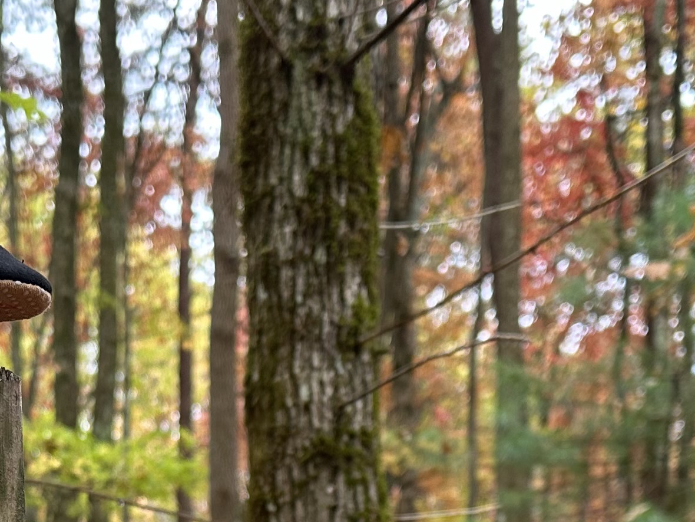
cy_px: 718
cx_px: 207
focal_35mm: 82
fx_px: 1646
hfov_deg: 23.7
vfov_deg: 16.8
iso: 100
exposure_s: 1/121
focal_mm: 6.86
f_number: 1.78
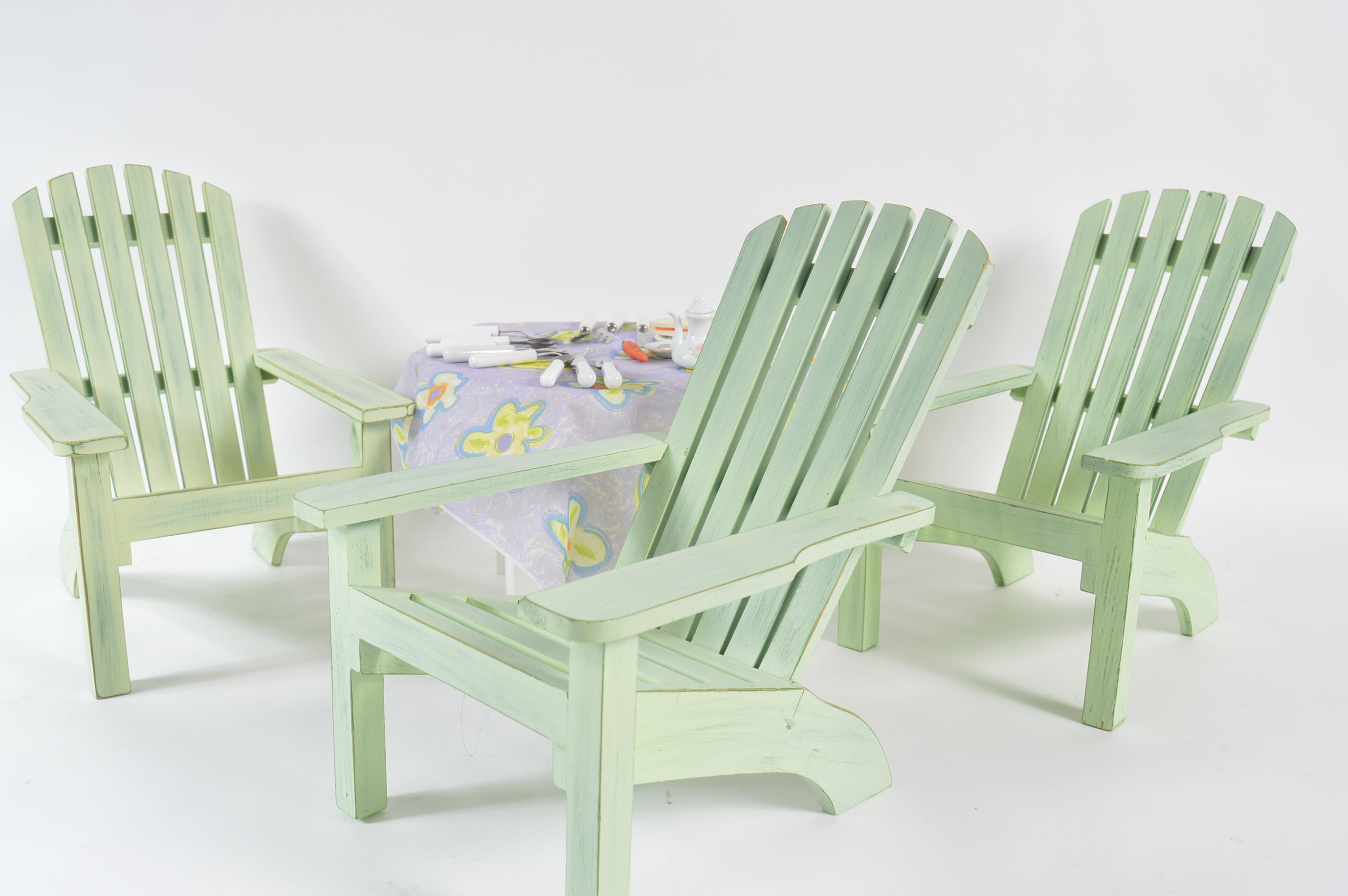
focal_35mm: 36
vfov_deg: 36.8
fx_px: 1347
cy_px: 470
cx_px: 641
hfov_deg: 53.1
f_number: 8
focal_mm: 22
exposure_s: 1/80
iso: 200
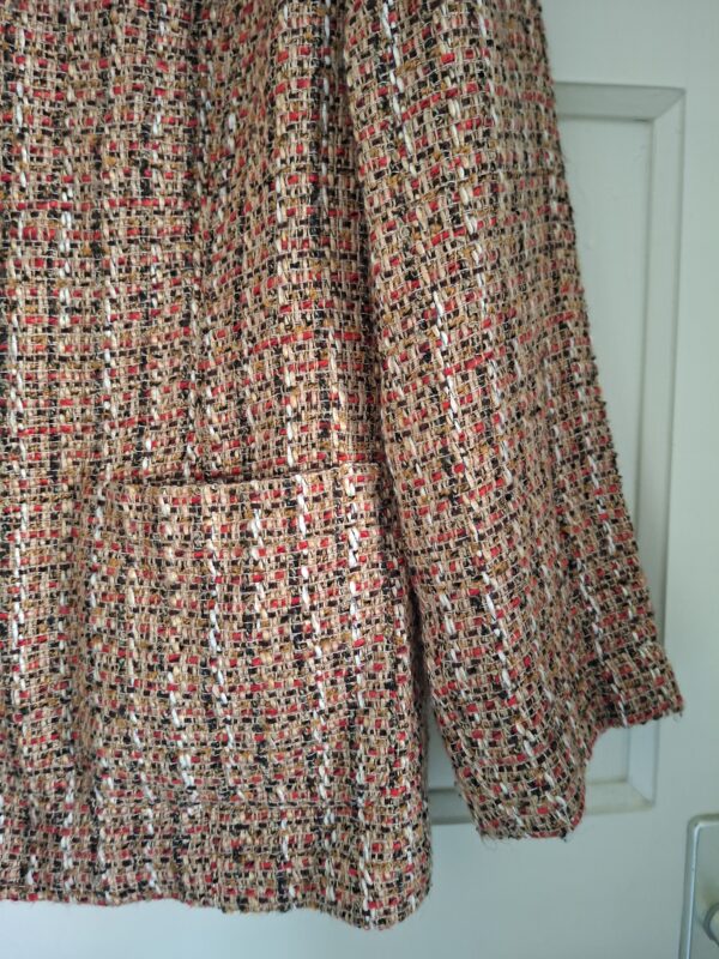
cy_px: 480
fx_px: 637
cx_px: 360
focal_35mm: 23
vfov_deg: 73.9
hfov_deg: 58.9
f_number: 1.8
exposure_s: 1/25
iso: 500
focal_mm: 5.54
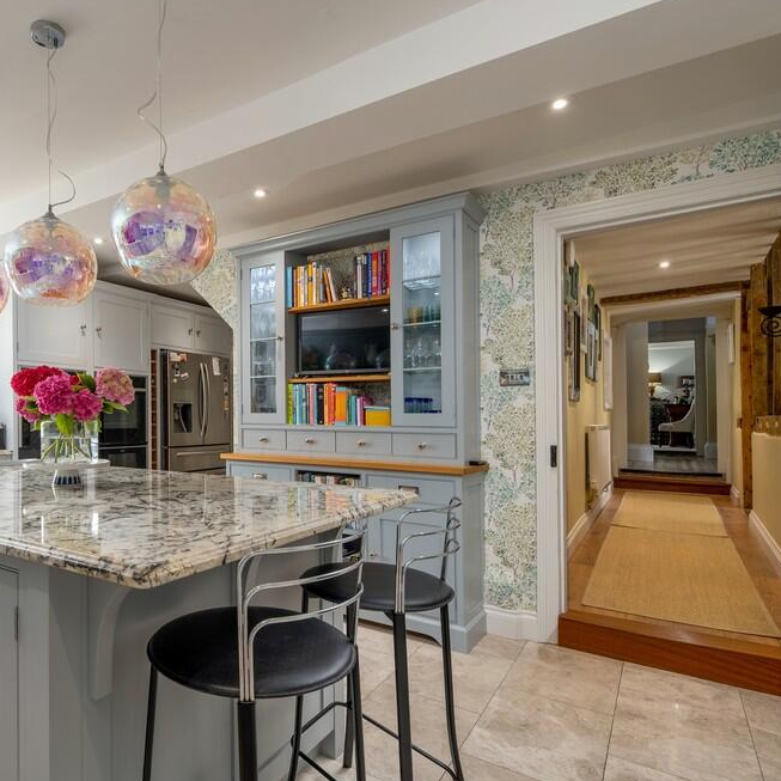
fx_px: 511
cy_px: 401
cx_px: 250
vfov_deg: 74.8
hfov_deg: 72.2
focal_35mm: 20
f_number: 7.1
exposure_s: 1/10
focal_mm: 10.1
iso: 160
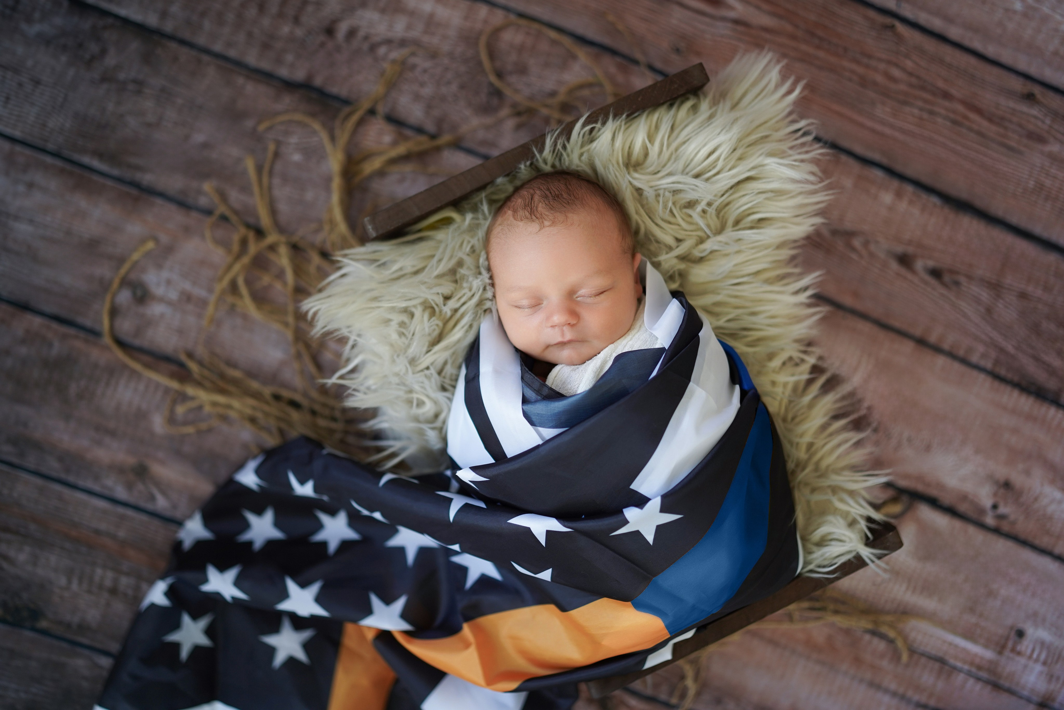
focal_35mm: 35
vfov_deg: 37.9
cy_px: 355
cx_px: 532
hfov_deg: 54.4
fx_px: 1034
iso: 250
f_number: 1.4
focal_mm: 35
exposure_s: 1/125
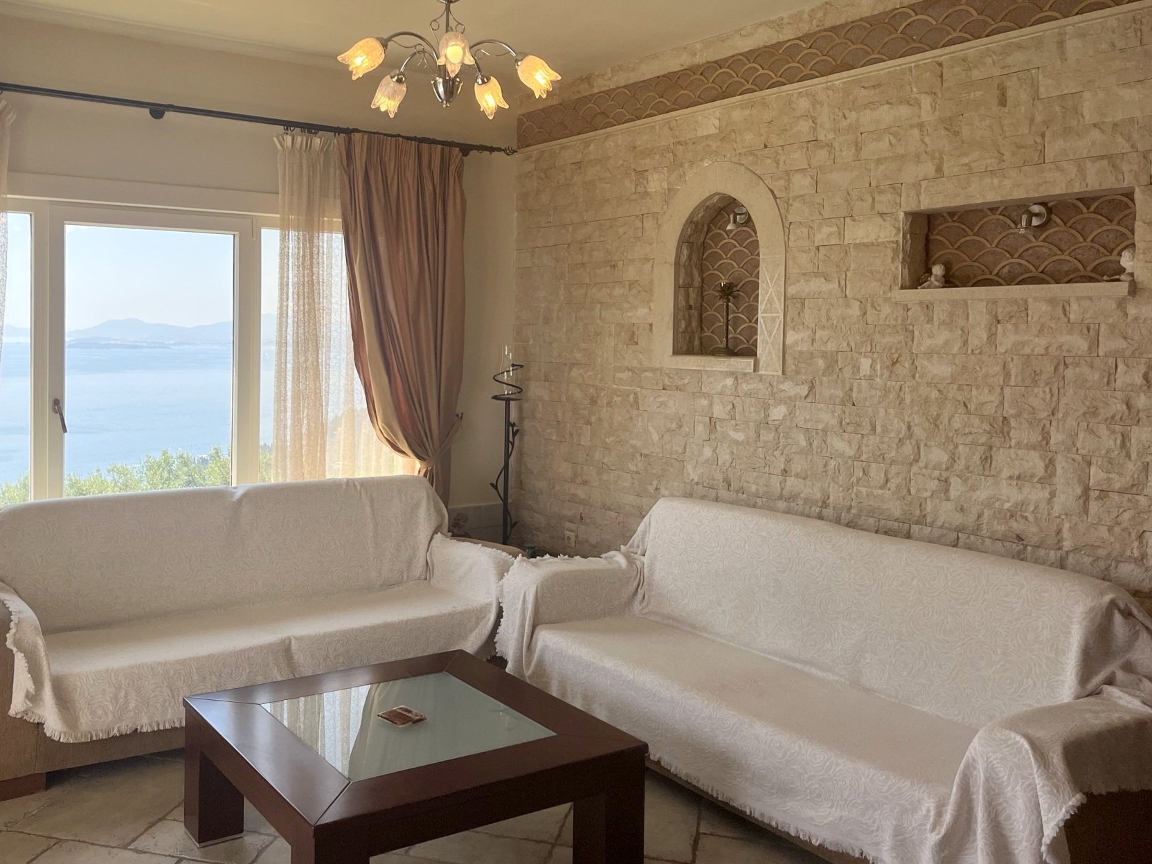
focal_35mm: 32
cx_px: 474
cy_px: 364
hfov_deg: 56.5
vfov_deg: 44.0
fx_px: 1065
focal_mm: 5.1
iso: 50
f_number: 1.6
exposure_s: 1/1129
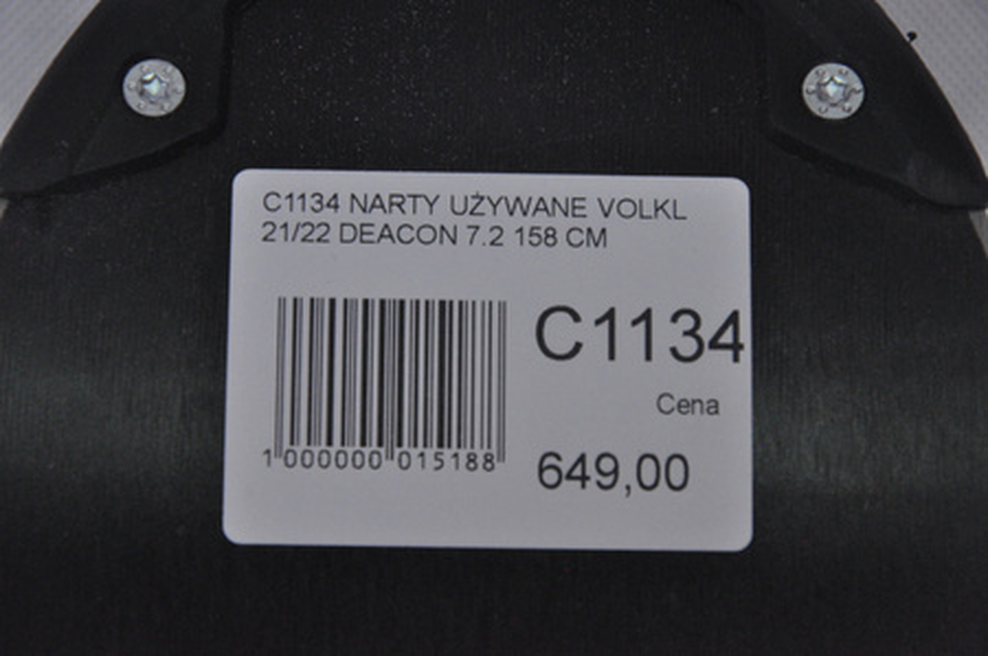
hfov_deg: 13.1
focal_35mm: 158
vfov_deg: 8.7
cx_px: 494
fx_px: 4318
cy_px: 328
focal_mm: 105
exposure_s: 1/125
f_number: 9.5
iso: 3200
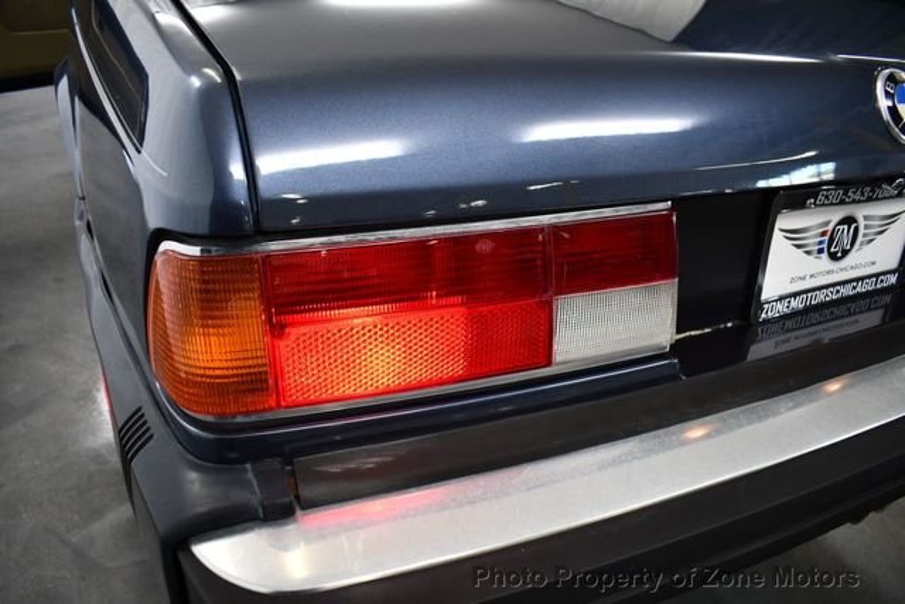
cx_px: 452
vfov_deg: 48.0
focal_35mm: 27
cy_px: 302
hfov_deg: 67.4
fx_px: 679
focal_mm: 18
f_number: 3.5
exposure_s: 1/160
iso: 800
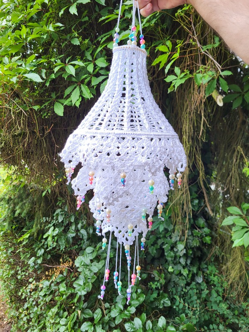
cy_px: 166
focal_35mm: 26
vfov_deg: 67.3
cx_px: 124
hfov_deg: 53.1
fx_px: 249
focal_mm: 5.4
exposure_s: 1/219
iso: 40
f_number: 1.8
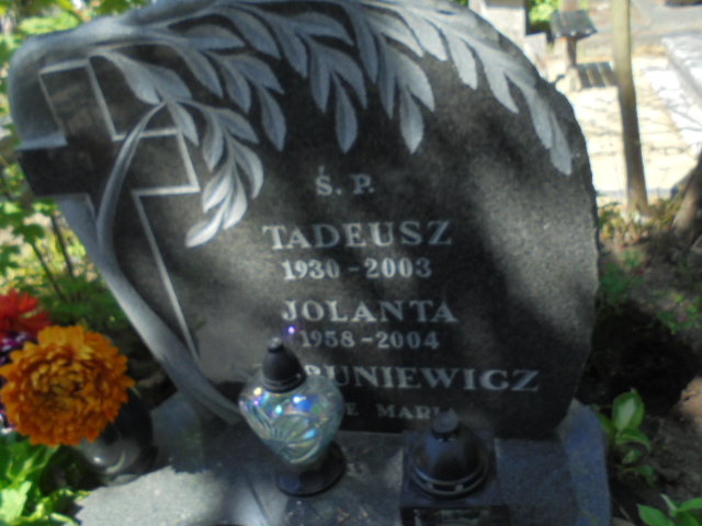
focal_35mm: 29
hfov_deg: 61.7
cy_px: 263
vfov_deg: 48.2
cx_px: 351
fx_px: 588
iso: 100
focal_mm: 5.3
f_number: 3.7
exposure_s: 1/320
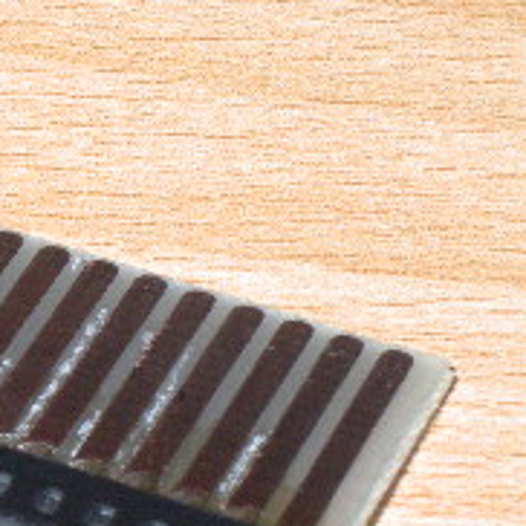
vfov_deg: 4.9
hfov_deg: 4.9
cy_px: 269
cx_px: -396
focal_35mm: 355
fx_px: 6103
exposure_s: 1/80
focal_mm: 23.8
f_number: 7.8
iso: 400
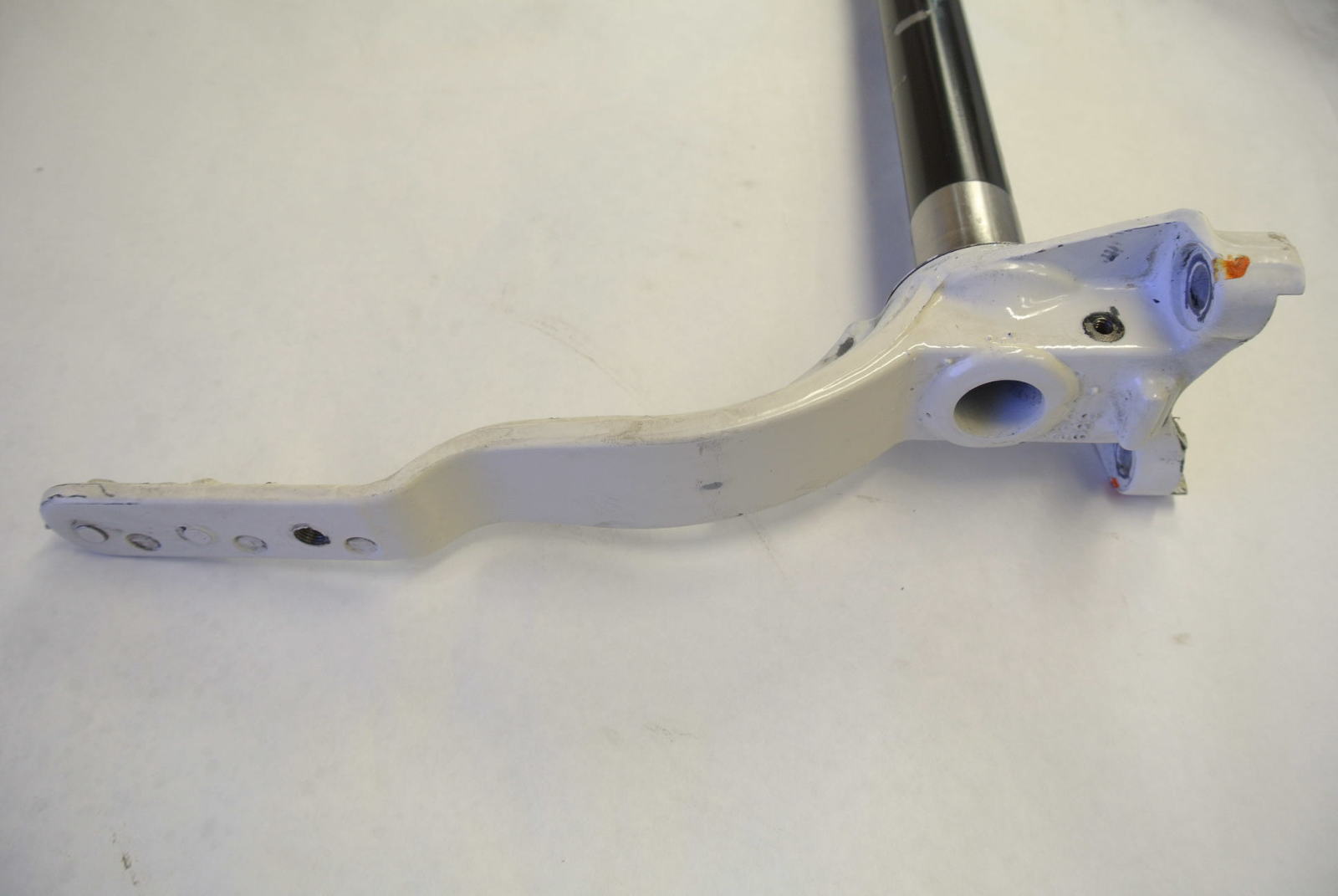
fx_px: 1005
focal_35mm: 27
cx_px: 669
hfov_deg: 67.3
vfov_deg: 48.0
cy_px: 448
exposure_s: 1/60
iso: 250
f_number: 3.5
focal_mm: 10
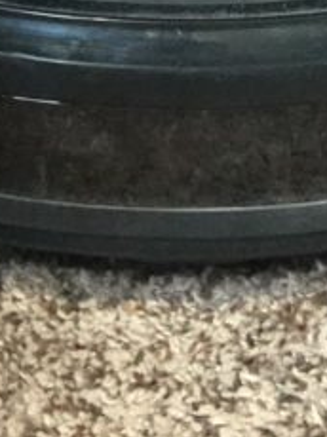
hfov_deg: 5.8
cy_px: 49
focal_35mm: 254
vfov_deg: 7.8
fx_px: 3205
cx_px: 215
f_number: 2.8
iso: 1250
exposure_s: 1/60
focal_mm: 6.6
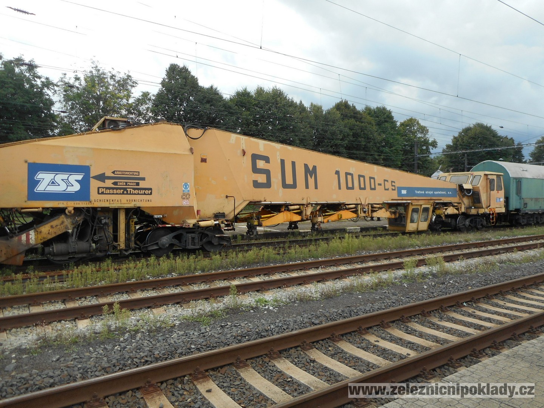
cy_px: 204
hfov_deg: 69.4
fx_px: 393
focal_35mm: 25
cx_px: 272
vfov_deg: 54.9
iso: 80
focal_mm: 4.5
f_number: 3.7
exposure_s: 1/125
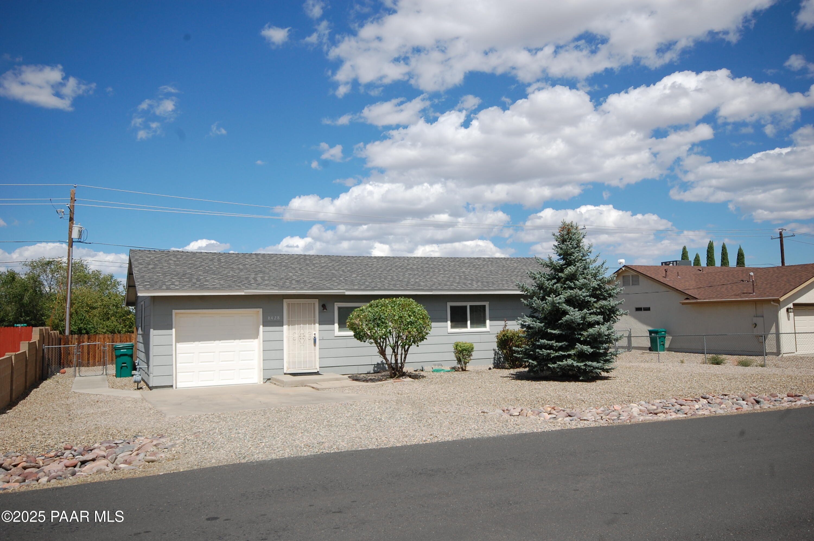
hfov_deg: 62.0
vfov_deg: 43.5
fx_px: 678
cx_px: 407
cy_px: 270
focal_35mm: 30
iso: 200
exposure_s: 1/400
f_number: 10
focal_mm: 20
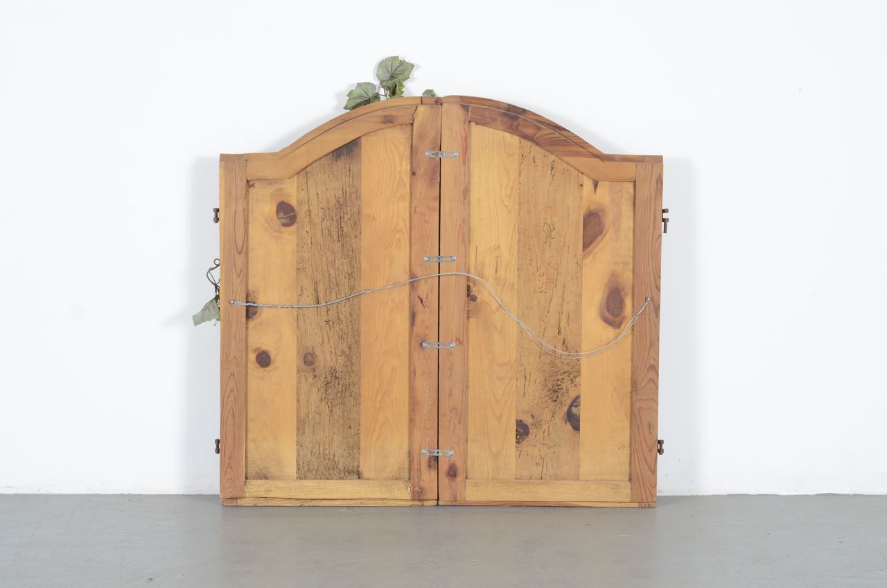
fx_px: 1844
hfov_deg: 27.0
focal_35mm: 75
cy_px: 294
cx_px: 444
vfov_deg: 18.1
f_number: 5.6
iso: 100
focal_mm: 50
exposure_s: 1/125
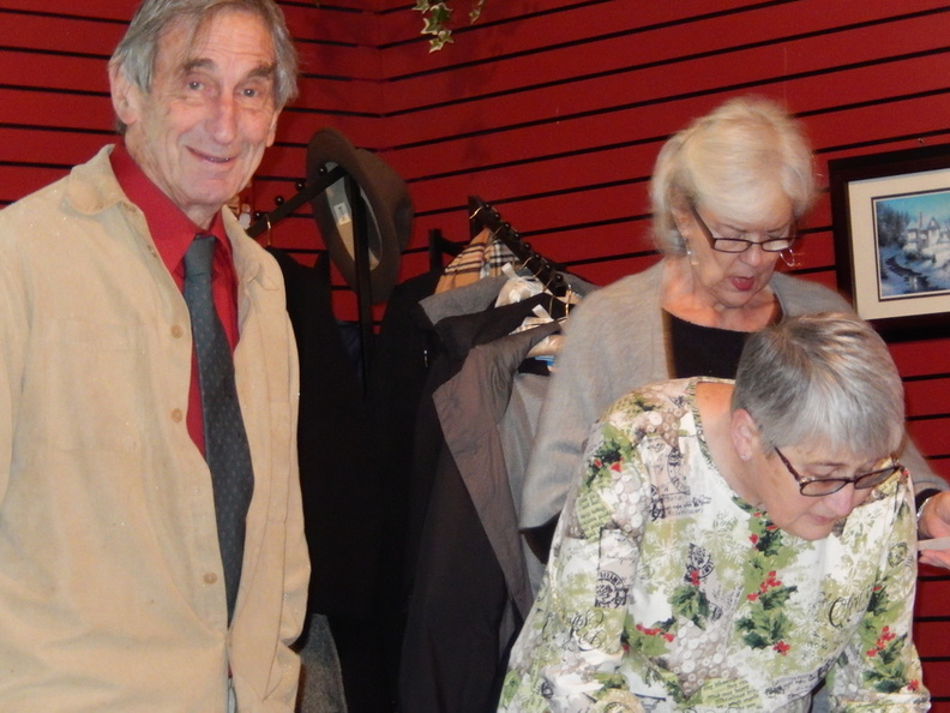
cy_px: 356
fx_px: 3211
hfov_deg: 16.8
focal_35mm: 117
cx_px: 475
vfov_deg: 12.7
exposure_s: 1/30
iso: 1600
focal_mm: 21
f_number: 5.5
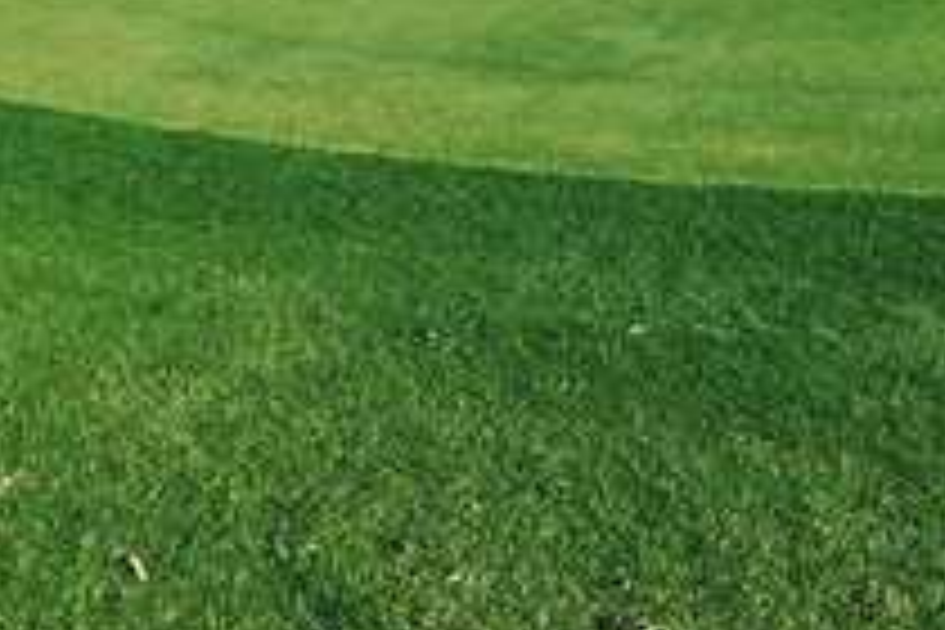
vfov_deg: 13.9
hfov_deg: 22.1
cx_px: 414
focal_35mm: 92
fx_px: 2415
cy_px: -320
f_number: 2.2
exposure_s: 1/962
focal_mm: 4.15
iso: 25
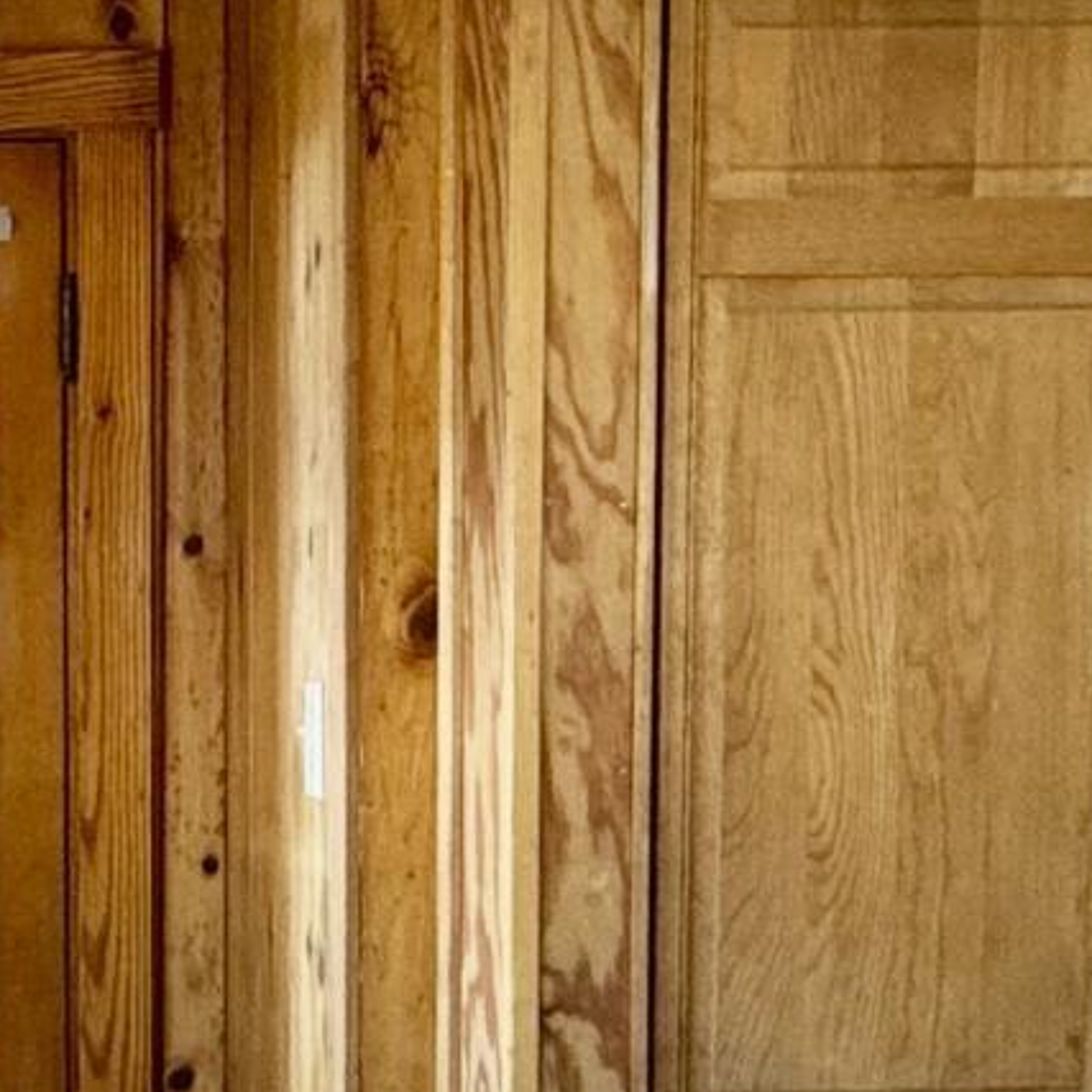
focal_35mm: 87
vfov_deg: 19.7
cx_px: -363
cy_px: 887
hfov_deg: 18.4
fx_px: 3105
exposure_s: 1/120
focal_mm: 2.22
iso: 200
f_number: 2.2
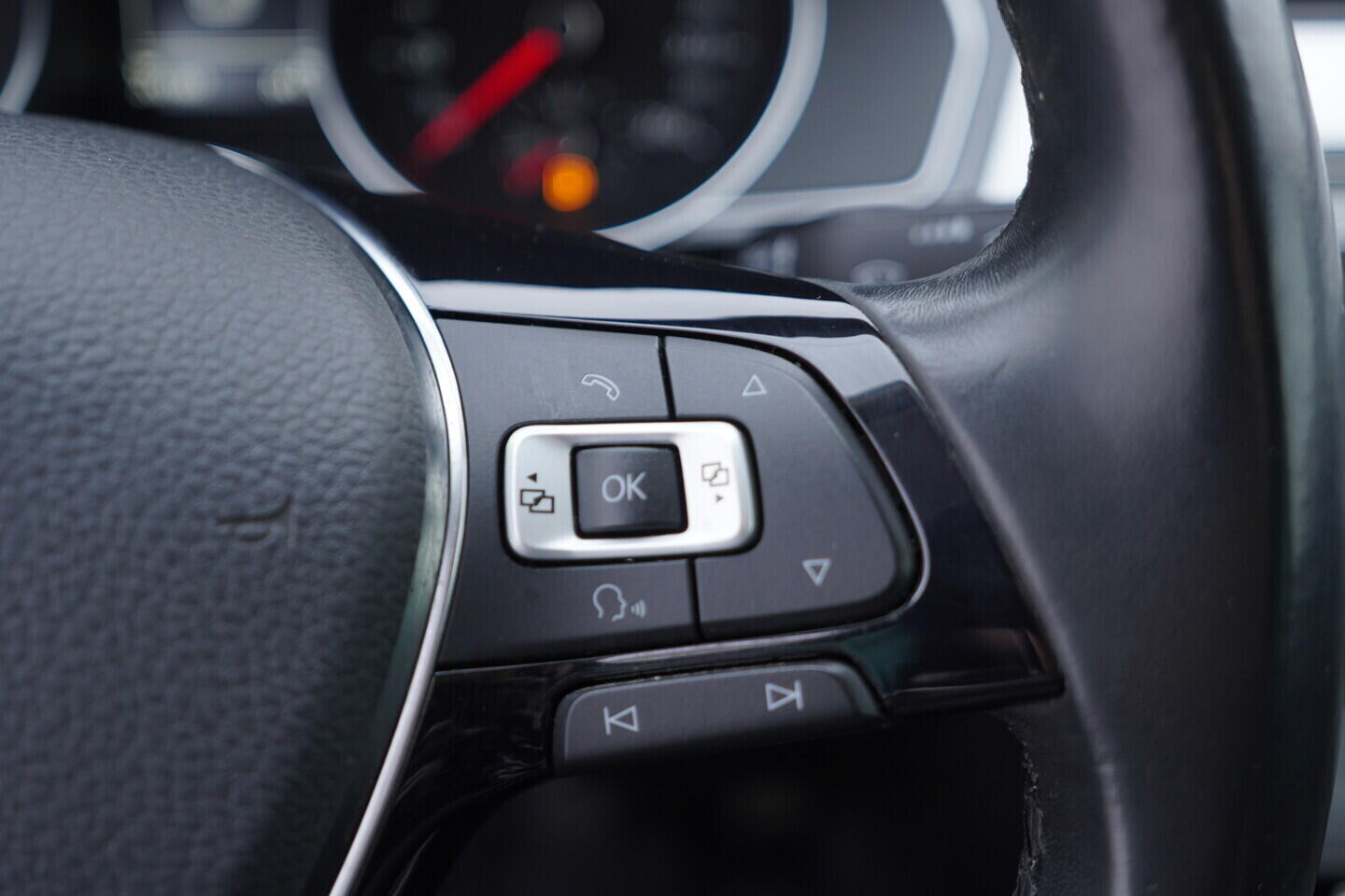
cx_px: 672
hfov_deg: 53.1
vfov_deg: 36.9
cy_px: 448
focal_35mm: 36
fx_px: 1345
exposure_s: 1/40
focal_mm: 24
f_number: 2.8
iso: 160
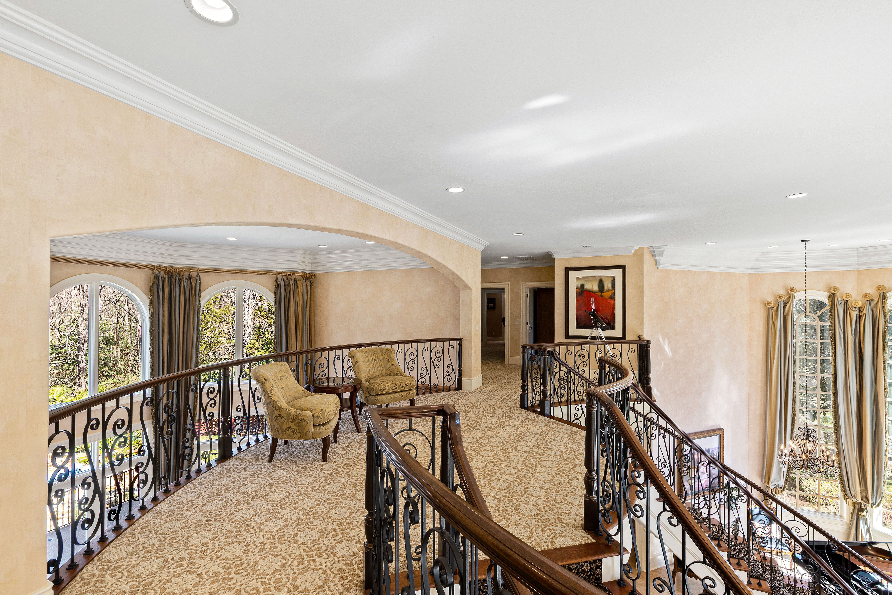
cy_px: 298
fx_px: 372
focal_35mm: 15
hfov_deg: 100.4
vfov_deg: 77.3
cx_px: 446
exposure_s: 1/4
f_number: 8
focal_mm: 10
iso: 100
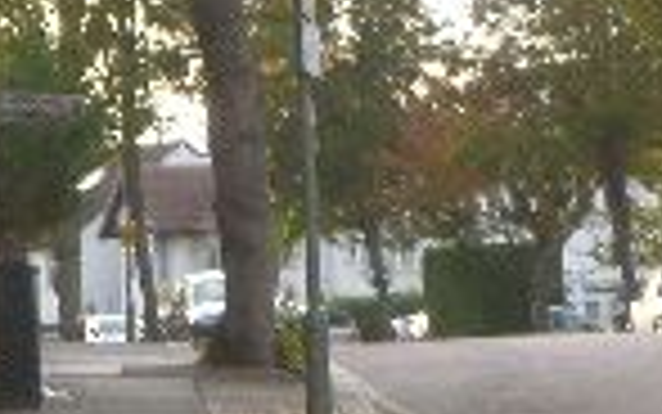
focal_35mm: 225
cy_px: -212
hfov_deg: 8.6
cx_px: -887
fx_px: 4061
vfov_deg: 5.8
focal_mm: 6.9
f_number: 3.7
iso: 100
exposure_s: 1/80
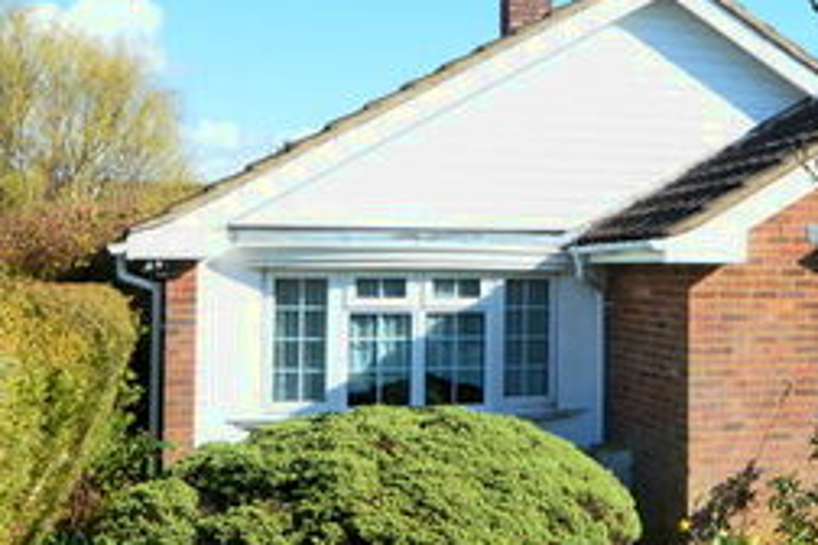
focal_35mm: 50
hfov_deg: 38.0
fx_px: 1136
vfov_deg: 26.9
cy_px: 224
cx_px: 669
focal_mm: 12
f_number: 10
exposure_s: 1/250
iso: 400
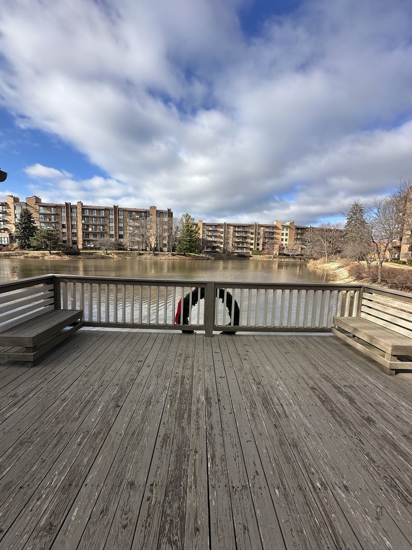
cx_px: 206
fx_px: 222
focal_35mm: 14
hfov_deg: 85.7
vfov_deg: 102.1
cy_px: 275
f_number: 2.2
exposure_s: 1/1435
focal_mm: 2.22
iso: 50
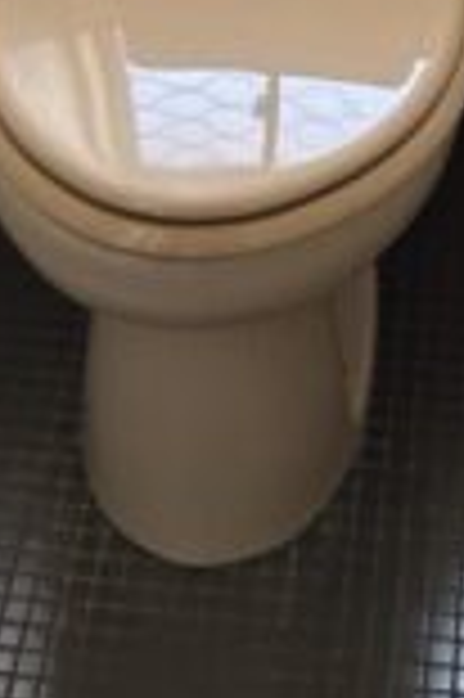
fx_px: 2034
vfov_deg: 17.7
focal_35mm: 105
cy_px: -306
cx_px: 311
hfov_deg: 13.0
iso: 125
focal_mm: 5.7
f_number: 1.5
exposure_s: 1/121
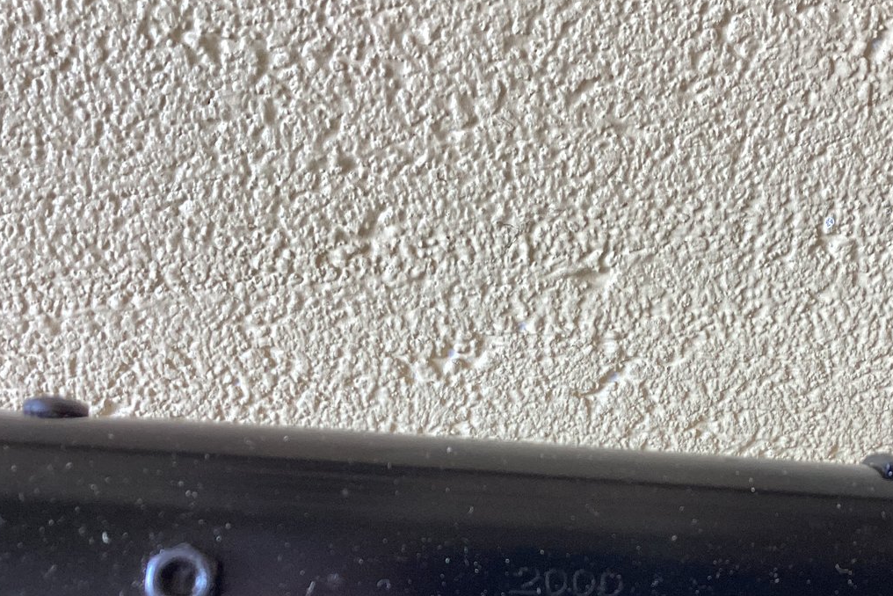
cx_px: 632
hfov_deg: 40.3
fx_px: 1191
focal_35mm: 48
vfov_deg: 27.5
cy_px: 477
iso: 64
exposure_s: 1/120
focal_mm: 3.3
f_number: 2.4
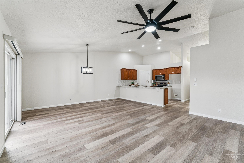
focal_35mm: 16
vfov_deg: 74.8
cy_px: 82
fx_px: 106
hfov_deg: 97.8
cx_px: 122
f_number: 13
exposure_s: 1/6
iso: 400
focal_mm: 15.7
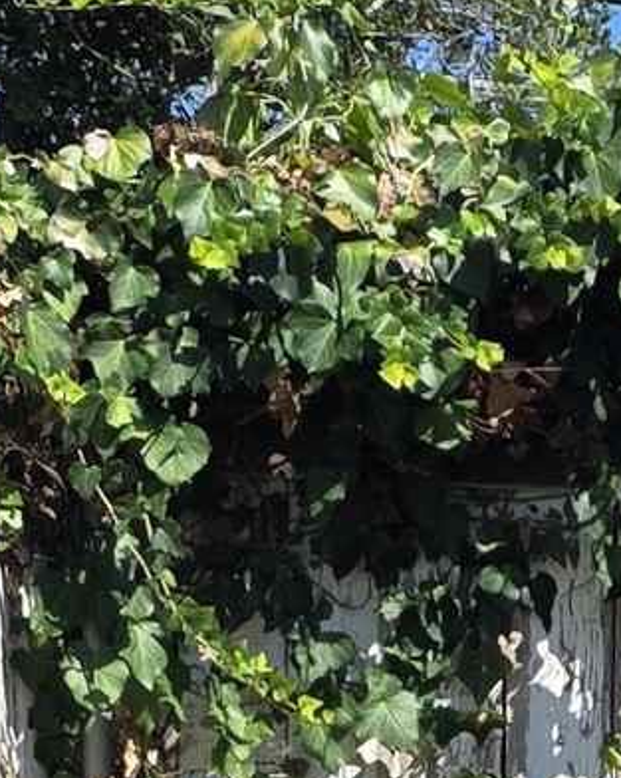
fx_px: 4048
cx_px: 990
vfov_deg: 10.0
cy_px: 1695
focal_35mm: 176
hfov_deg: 8.5
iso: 80
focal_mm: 6.3
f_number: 1.7
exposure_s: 1/3891
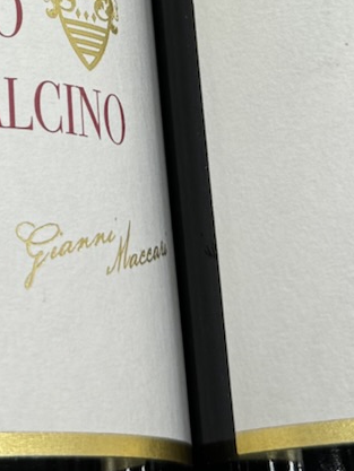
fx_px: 1567
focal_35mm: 115
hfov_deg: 12.7
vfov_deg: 16.0
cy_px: -177
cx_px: 12
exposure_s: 1/120
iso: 64
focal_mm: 6.76
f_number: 1.78
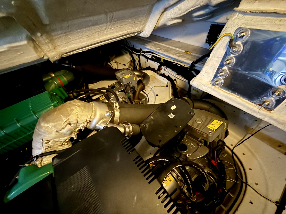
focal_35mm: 14
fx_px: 116
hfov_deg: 102.1
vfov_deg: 85.7
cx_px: 143
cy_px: 107
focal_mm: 2.22
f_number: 2.2
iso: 1000
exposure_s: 1/10
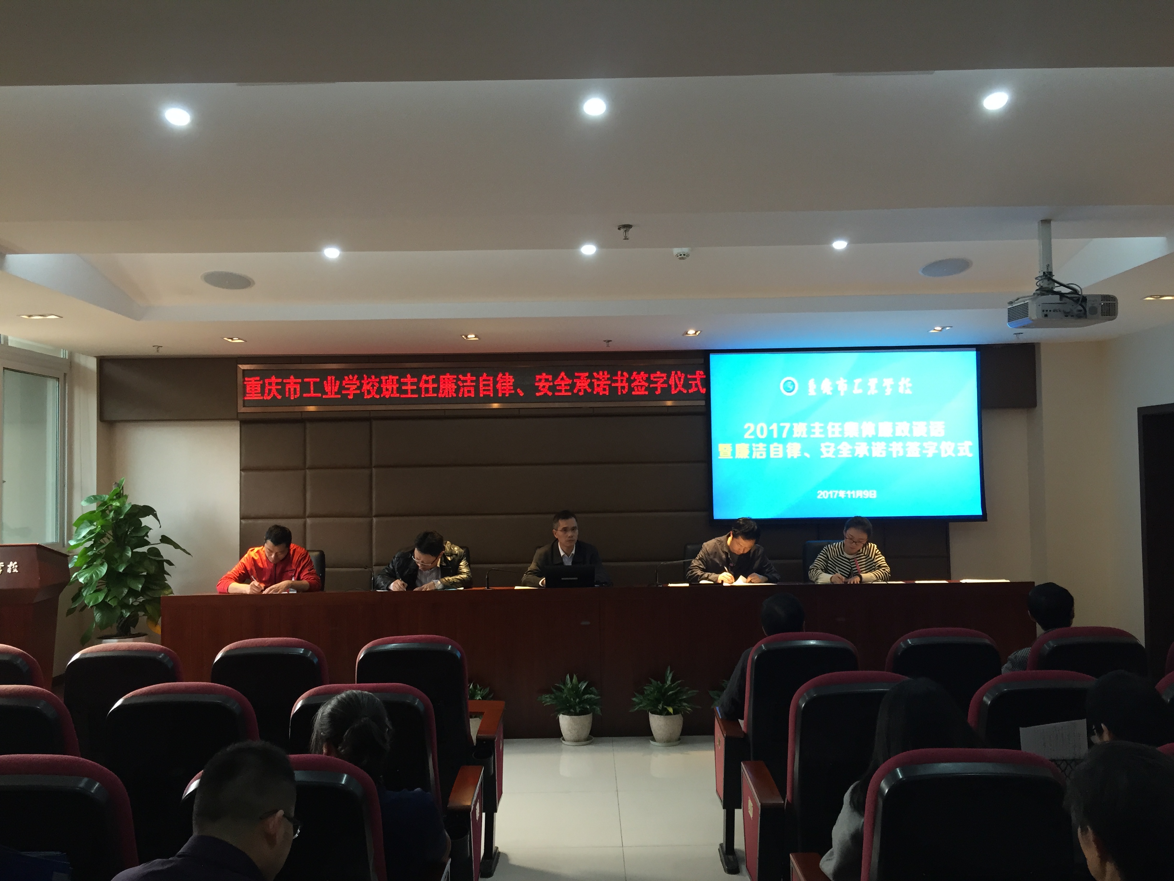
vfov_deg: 48.2
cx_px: 587
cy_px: 440
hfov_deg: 61.7
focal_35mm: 29
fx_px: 984
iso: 80
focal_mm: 4.15
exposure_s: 1/30
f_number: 2.2
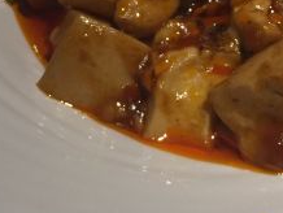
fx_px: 761
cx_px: 209
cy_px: -18
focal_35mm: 93
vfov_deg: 15.5
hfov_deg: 20.9
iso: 32
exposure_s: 1/40
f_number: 2.2
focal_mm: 4.15
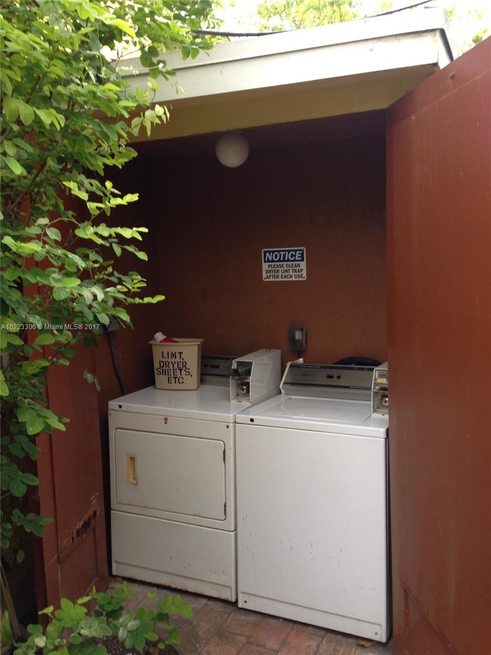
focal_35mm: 33
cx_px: 246
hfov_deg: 42.9
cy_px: 328
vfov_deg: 55.4
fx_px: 624
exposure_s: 1/20
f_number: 2.4
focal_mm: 4.12
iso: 64
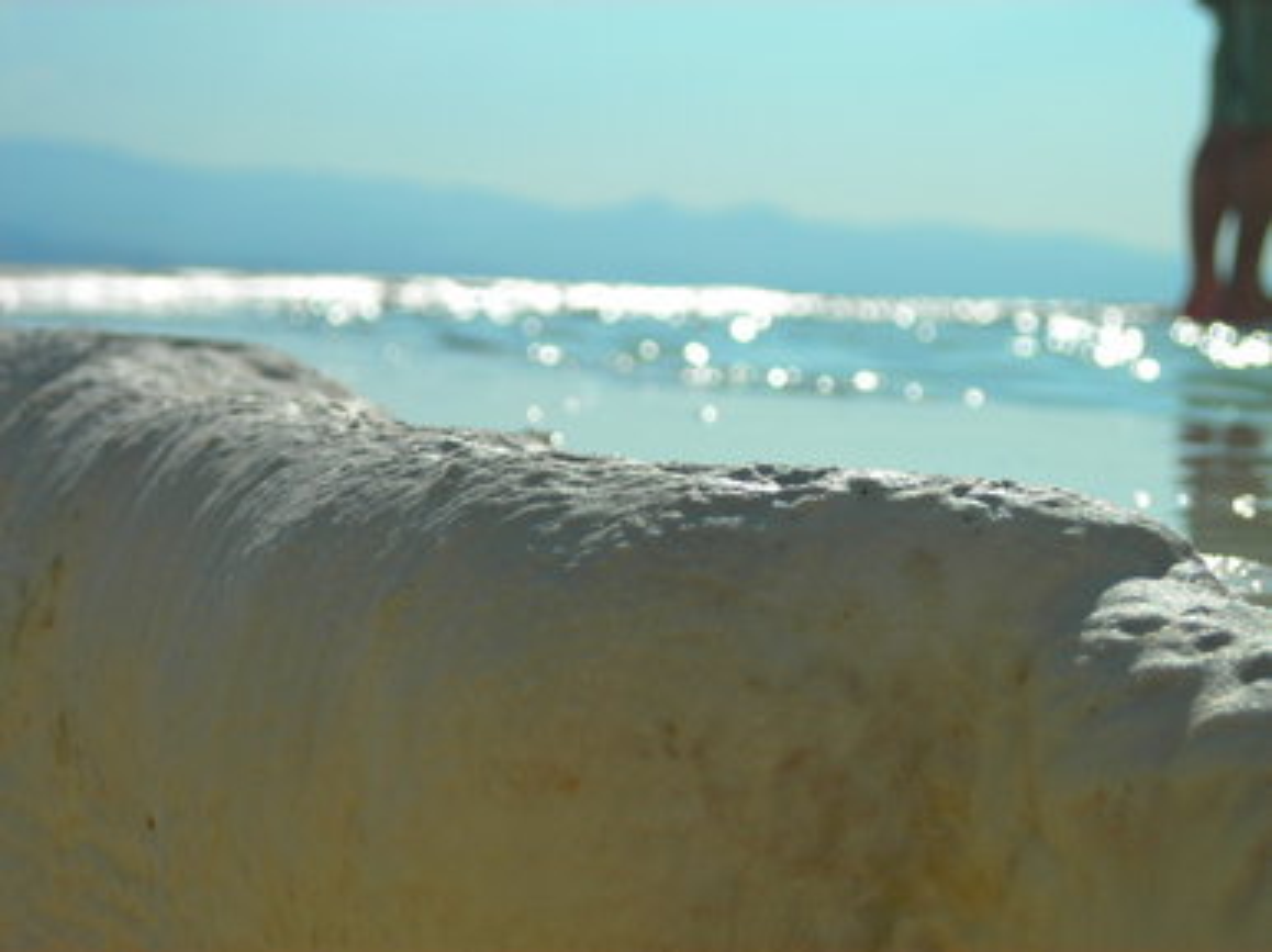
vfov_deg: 14.4
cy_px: 476
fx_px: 3782
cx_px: 636
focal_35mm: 103
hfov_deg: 19.1
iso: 50
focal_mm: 17
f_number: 9.9
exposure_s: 1/224
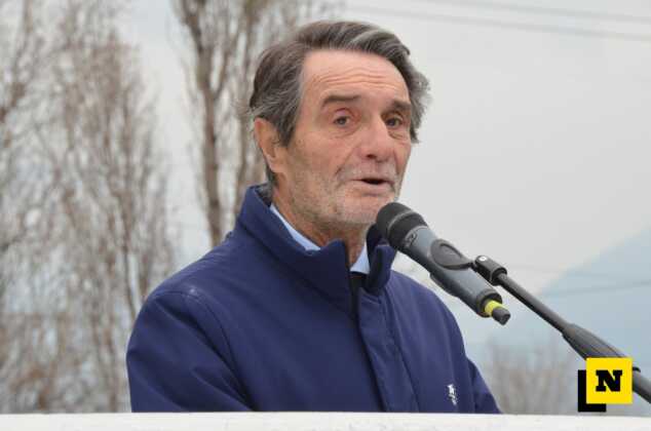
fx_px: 4061
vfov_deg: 6.1
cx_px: 326
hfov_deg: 9.2
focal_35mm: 225
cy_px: 216
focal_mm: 150
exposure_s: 1/160
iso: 1250
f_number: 14
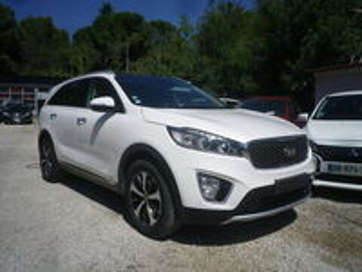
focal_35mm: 28
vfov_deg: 49.7
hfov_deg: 63.4
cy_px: 136
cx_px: 181
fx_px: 293
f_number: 7.8
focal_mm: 5.05
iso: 80
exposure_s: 1/400
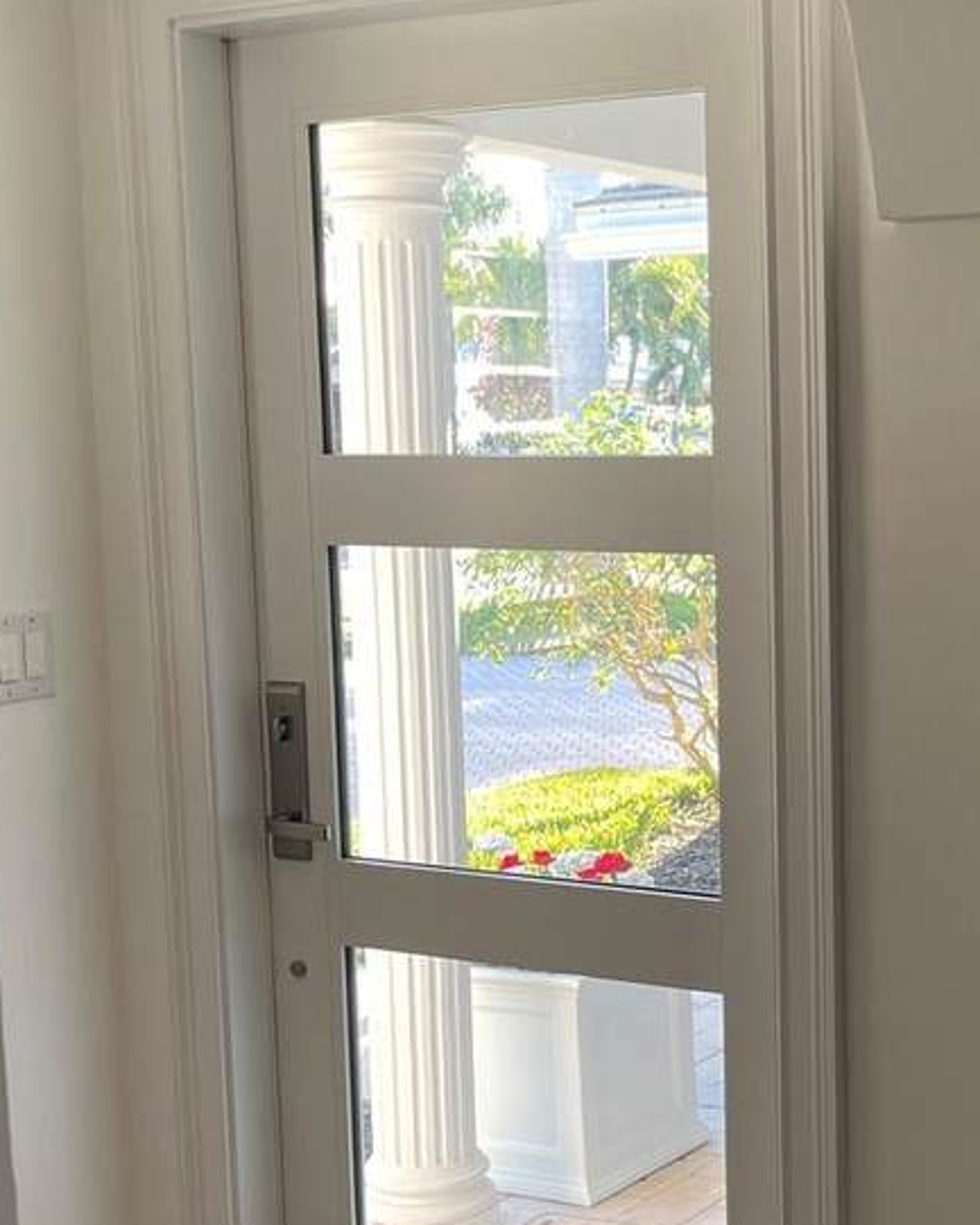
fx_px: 2175
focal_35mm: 60
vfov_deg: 31.4
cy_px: 716
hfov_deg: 24.8
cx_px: 853
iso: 80
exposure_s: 1/120
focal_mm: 5.1
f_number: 1.6
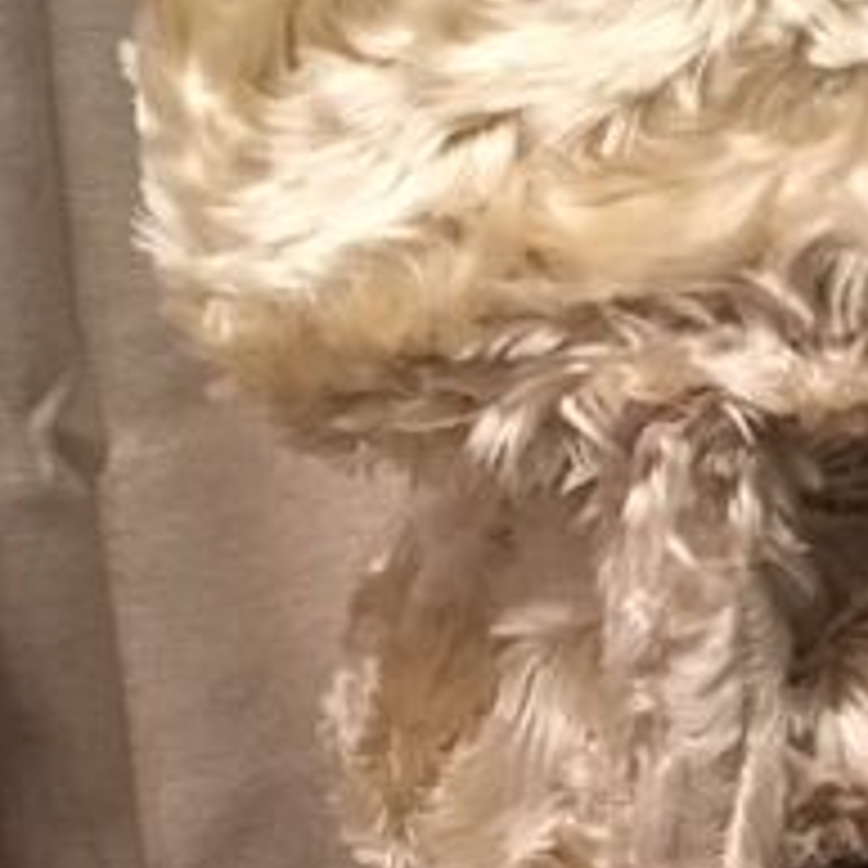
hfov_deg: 19.3
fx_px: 2411
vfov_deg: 19.9
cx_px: 1030
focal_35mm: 85
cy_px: 823
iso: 200
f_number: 2.2
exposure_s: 1/17
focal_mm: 4.15
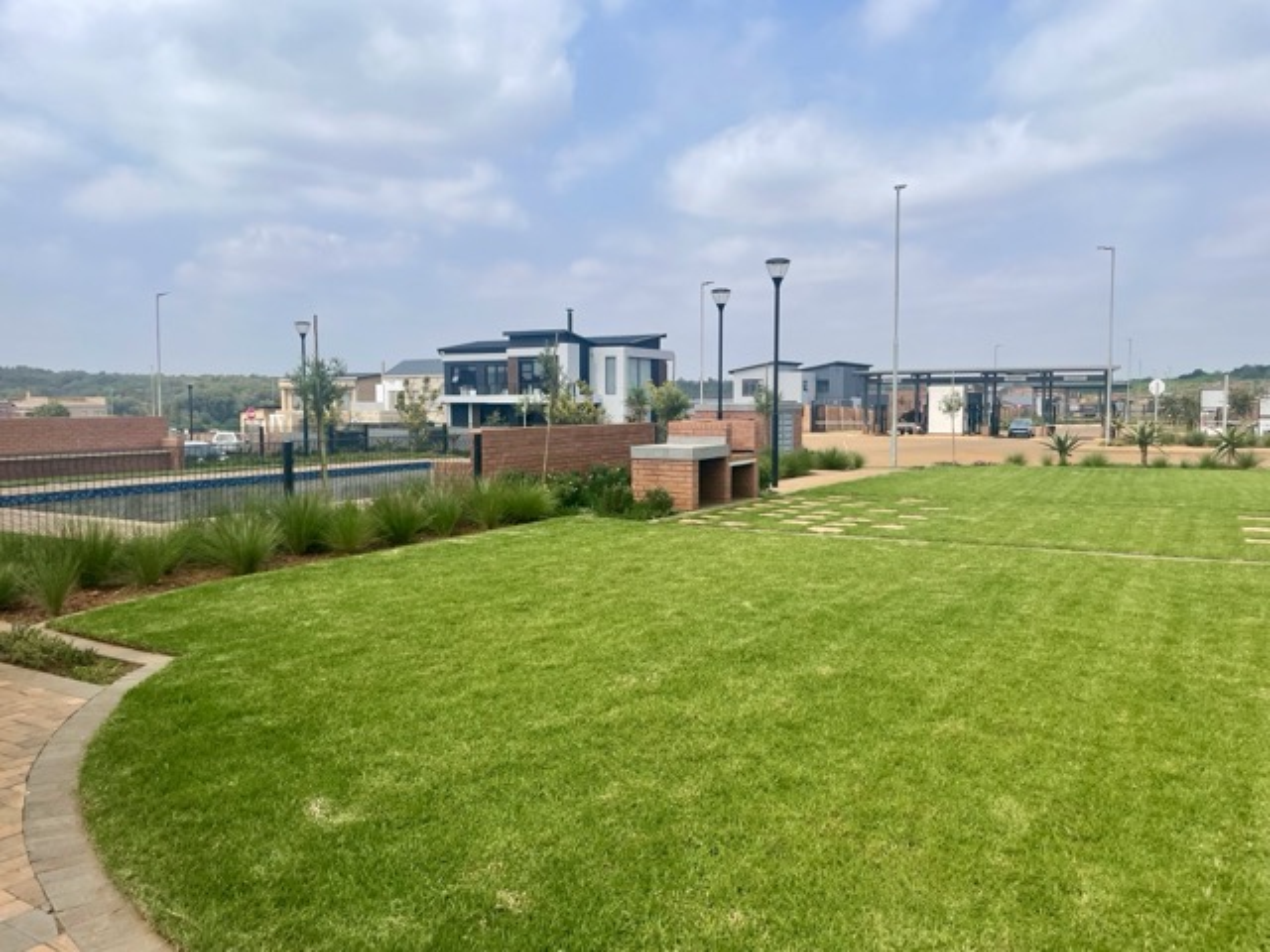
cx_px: 635
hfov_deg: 67.3
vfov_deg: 53.1
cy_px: 476
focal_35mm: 26
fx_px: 954
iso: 32
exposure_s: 1/4132
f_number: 1.6
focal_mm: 4.2
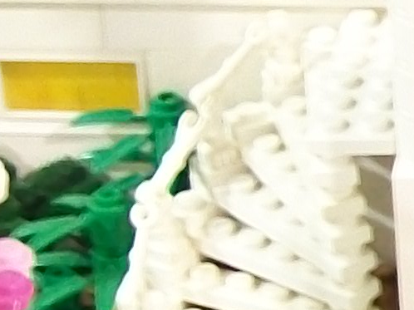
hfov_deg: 8.1
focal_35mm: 236
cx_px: 711
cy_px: 166
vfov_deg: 6.3
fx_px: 2821
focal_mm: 6
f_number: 2.7
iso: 160
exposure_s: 1/6
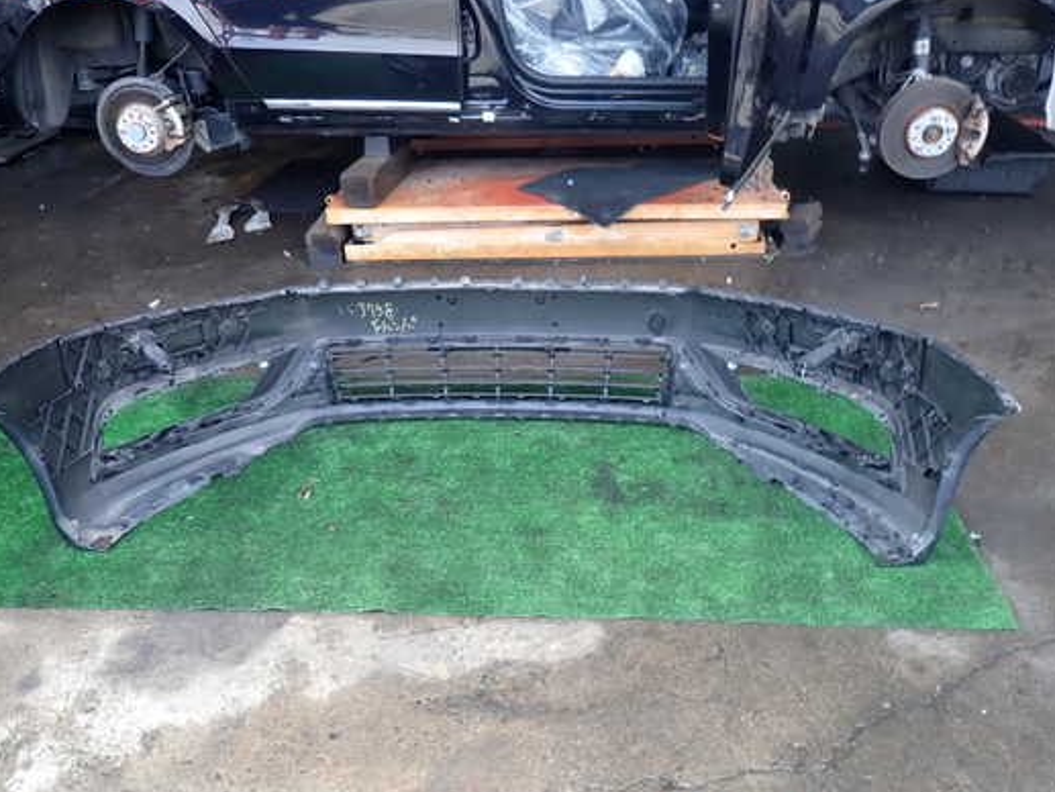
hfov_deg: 61.6
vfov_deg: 48.2
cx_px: 504
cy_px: 402
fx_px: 884
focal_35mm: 29
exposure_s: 1/160
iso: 100
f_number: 2
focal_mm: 4.5
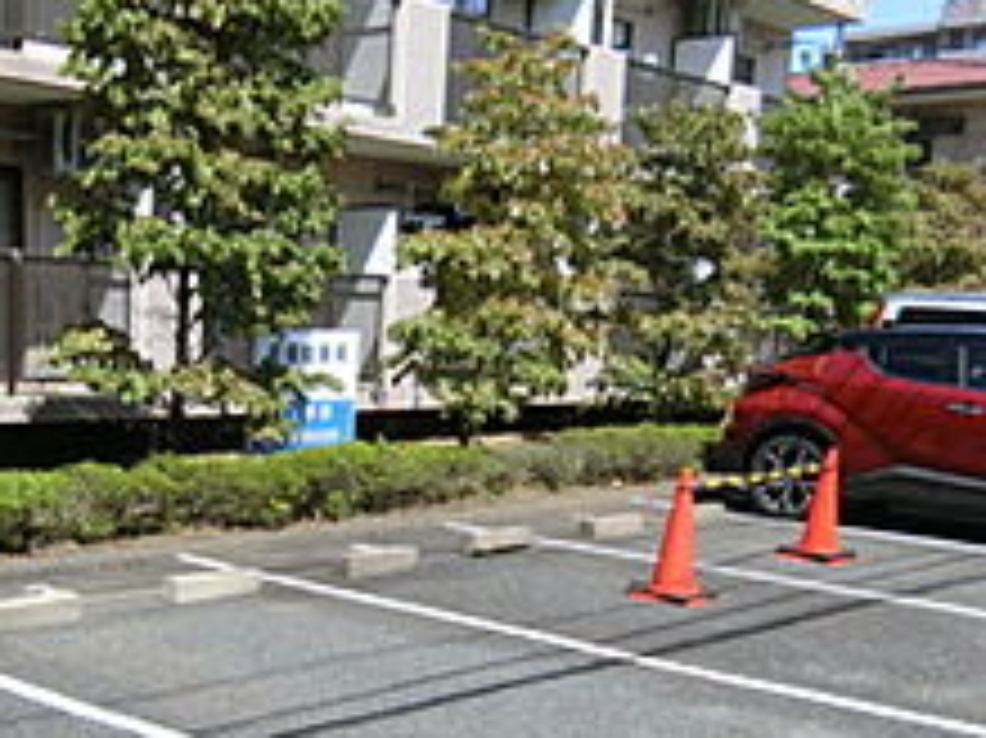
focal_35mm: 52
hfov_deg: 36.0
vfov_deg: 26.9
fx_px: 1480
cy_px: 684
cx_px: 252
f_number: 2.7
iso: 80
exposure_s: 1/1000
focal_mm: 4.06
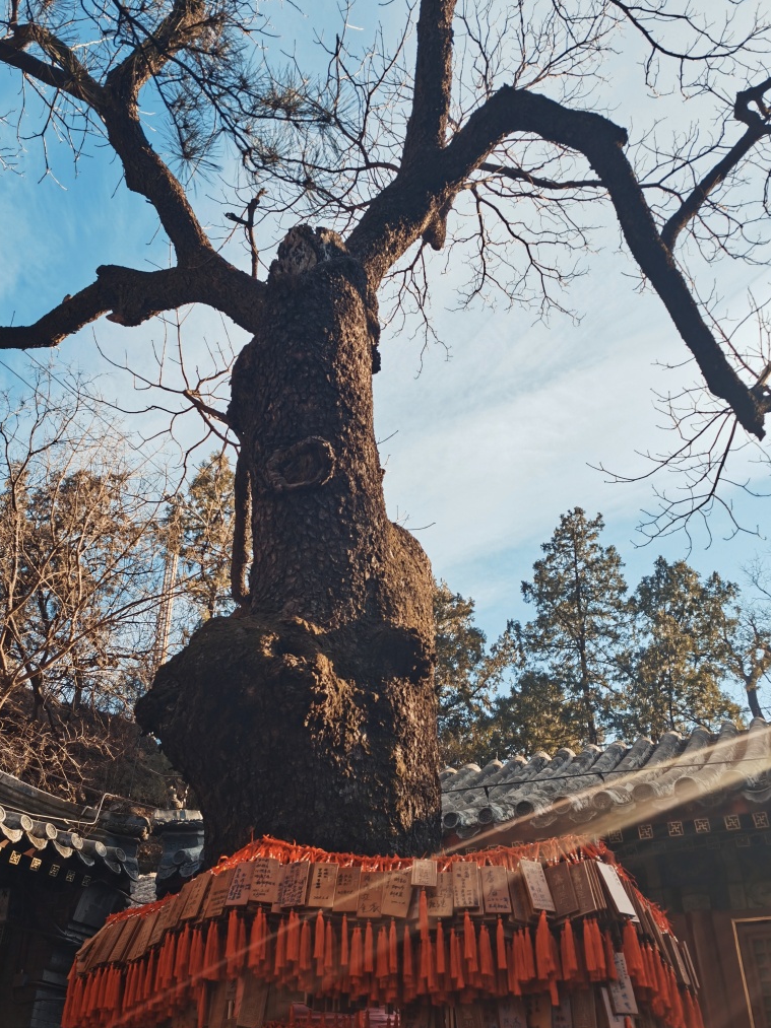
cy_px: 607
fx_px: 951
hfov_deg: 44.1
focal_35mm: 32
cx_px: 342
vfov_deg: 56.5
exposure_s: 1/2500
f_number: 1.6
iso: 50
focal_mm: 5.56
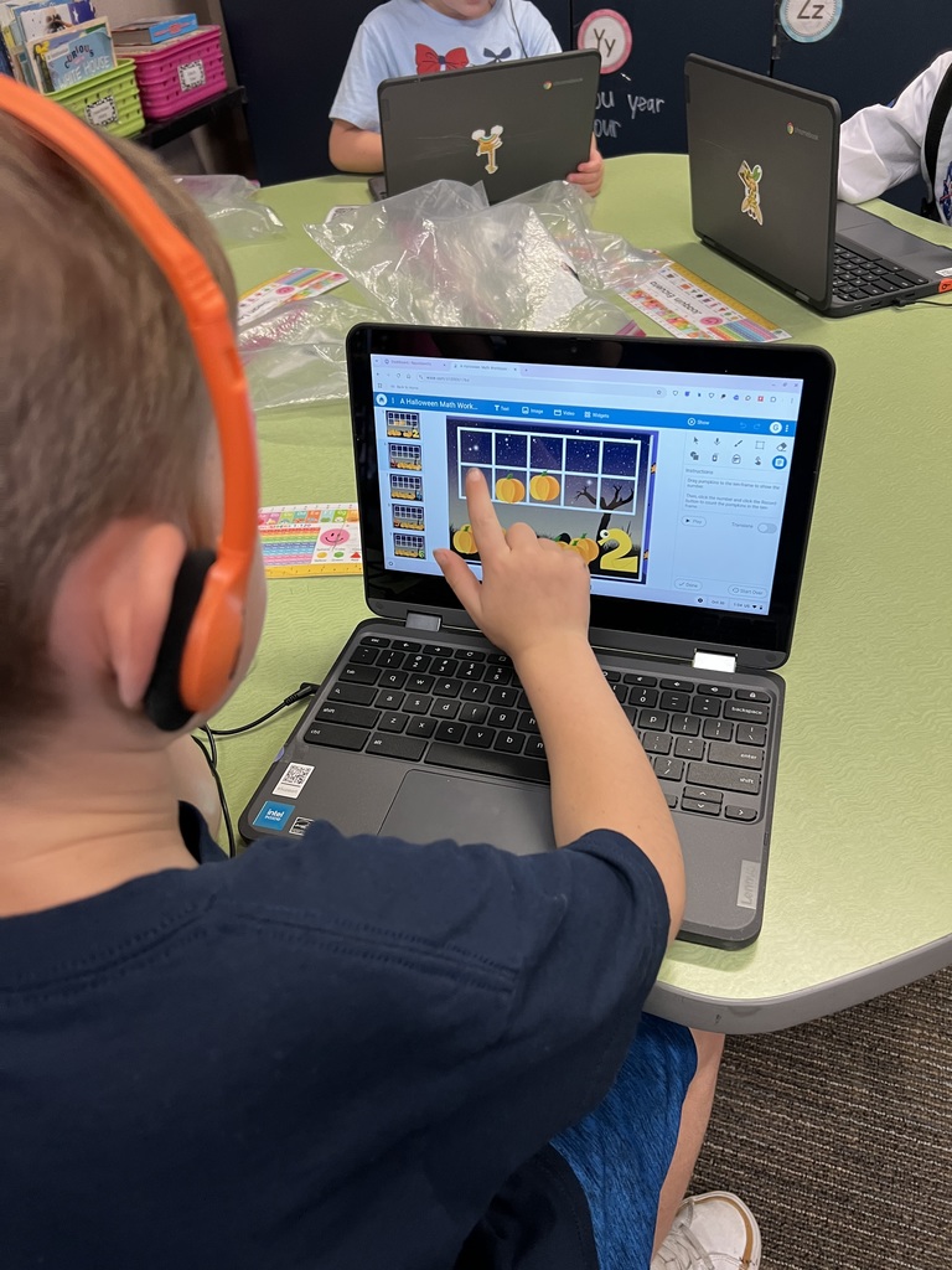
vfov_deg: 67.3
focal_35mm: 26
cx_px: 476
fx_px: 953
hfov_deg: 53.1
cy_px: 635
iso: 200
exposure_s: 1/60
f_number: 1.5
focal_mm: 5.7
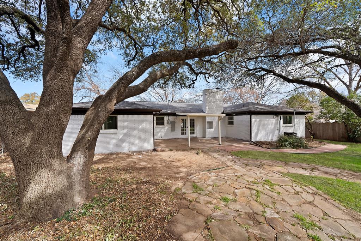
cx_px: 180
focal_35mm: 12
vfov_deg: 90.0
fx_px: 120
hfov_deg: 112.6
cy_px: 120
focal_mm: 12
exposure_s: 1/125
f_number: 9
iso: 640
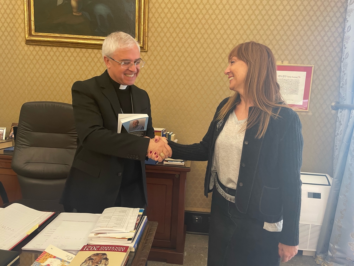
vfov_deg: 53.1
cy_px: 133
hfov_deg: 67.3
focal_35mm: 26
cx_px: 177
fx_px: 266
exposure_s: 1/50
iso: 160
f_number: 1.6
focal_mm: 4.2
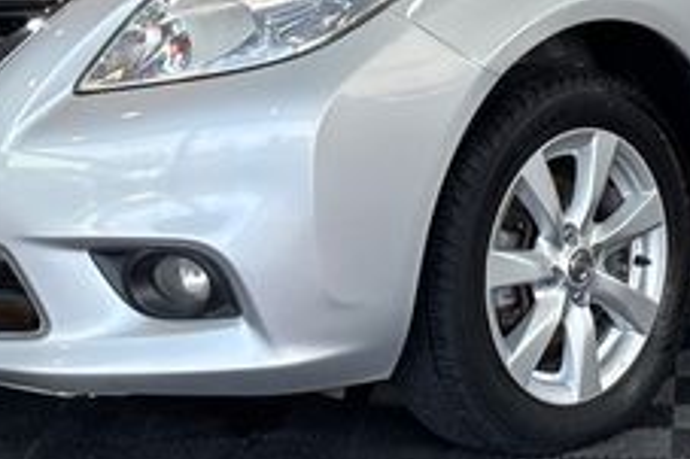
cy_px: -198
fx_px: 3696
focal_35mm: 193
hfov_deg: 10.6
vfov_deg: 7.0
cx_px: 599
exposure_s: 1/164
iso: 32
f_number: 1.6
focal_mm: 5.96
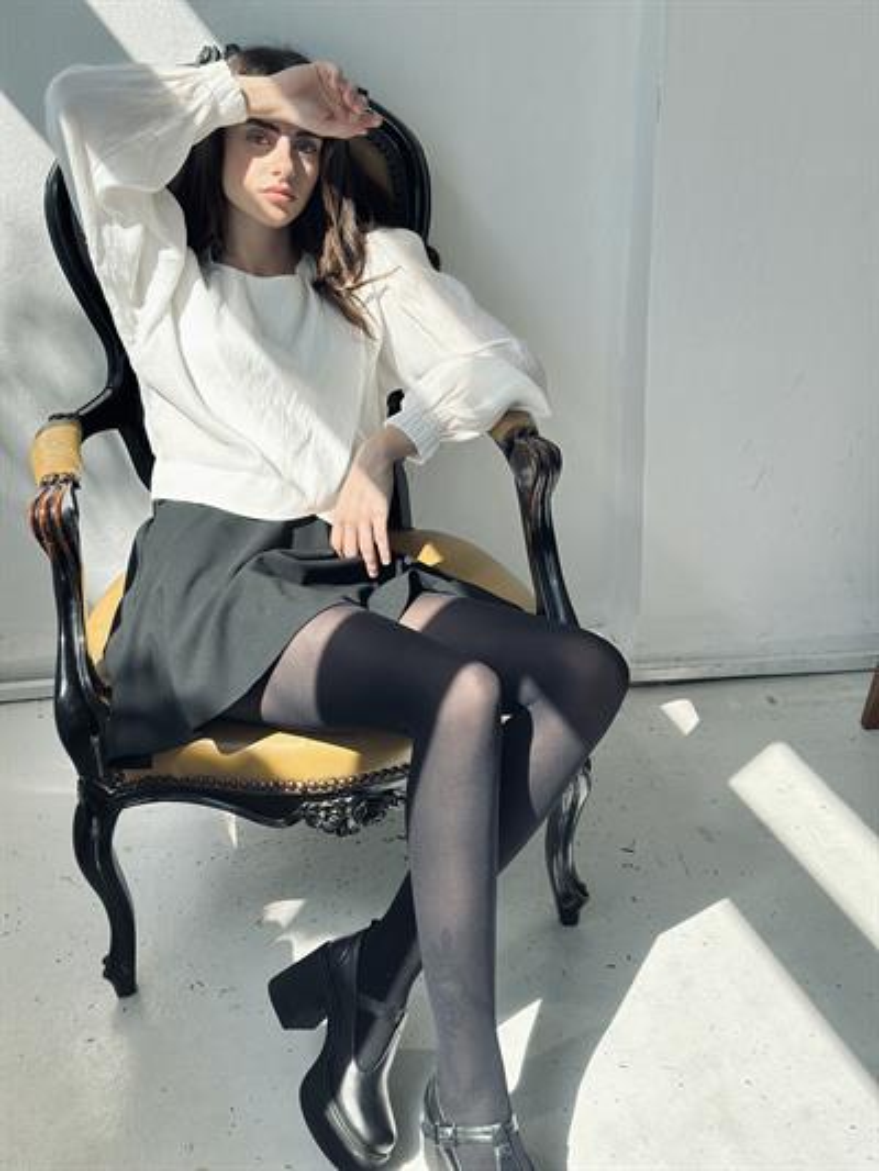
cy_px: 586
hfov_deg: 30.3
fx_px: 1624
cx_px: 440
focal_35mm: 48
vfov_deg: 39.6
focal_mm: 6.86
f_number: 1.78
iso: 80
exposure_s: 1/2028
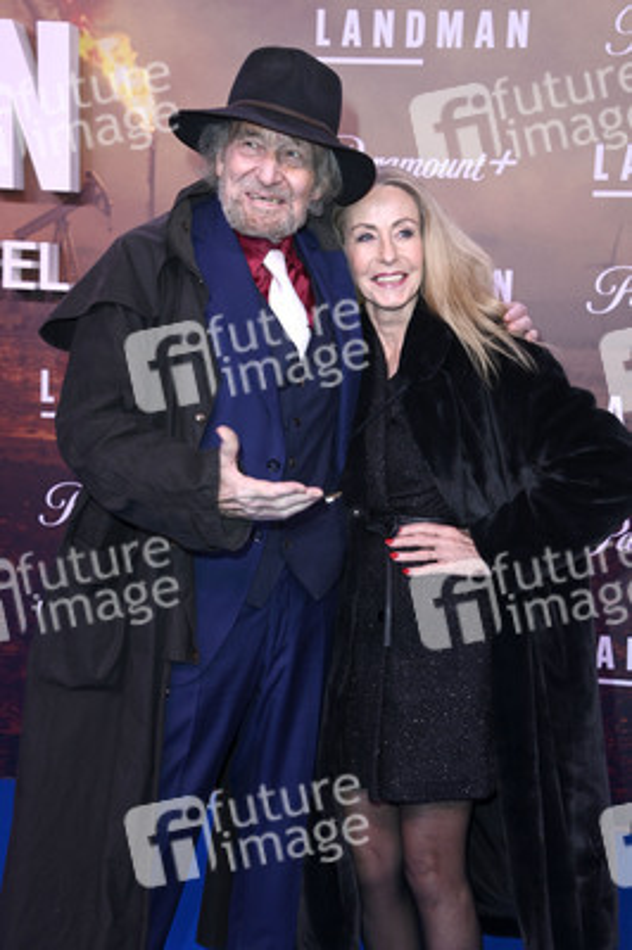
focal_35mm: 62
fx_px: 1635
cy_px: 475
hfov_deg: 21.9
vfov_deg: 32.4
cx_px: 316
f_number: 5.6
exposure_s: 1/250
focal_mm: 62
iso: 640
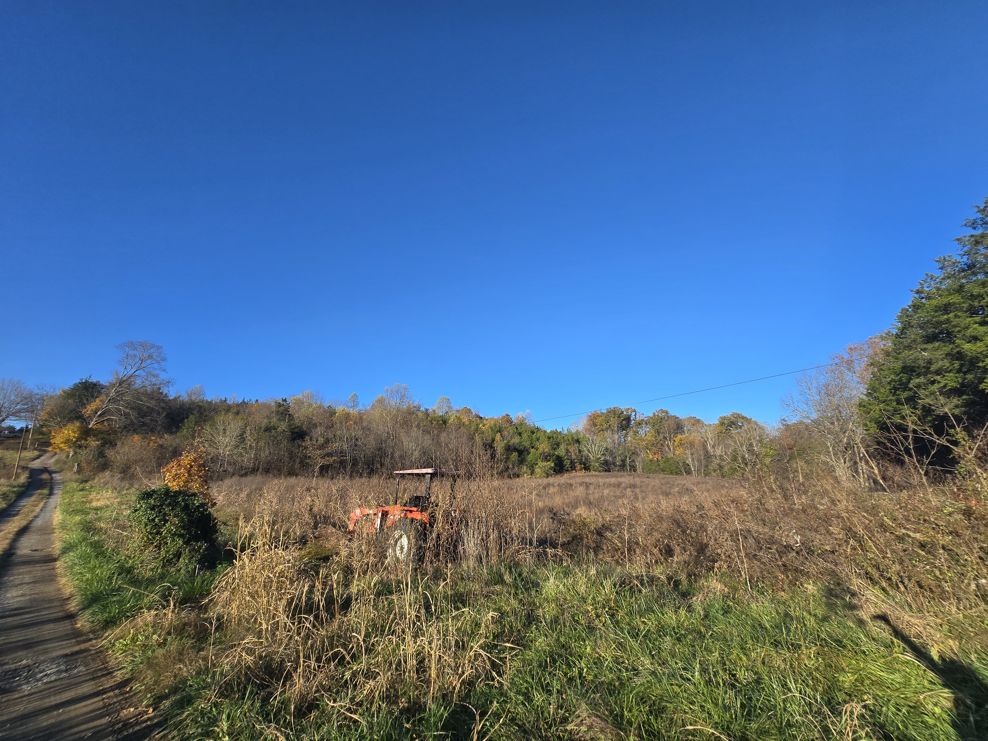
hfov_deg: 106.2
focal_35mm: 13
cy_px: 370
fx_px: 371
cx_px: 494
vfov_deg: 89.9
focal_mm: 2.2
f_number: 2.2
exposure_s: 1/1286
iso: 50
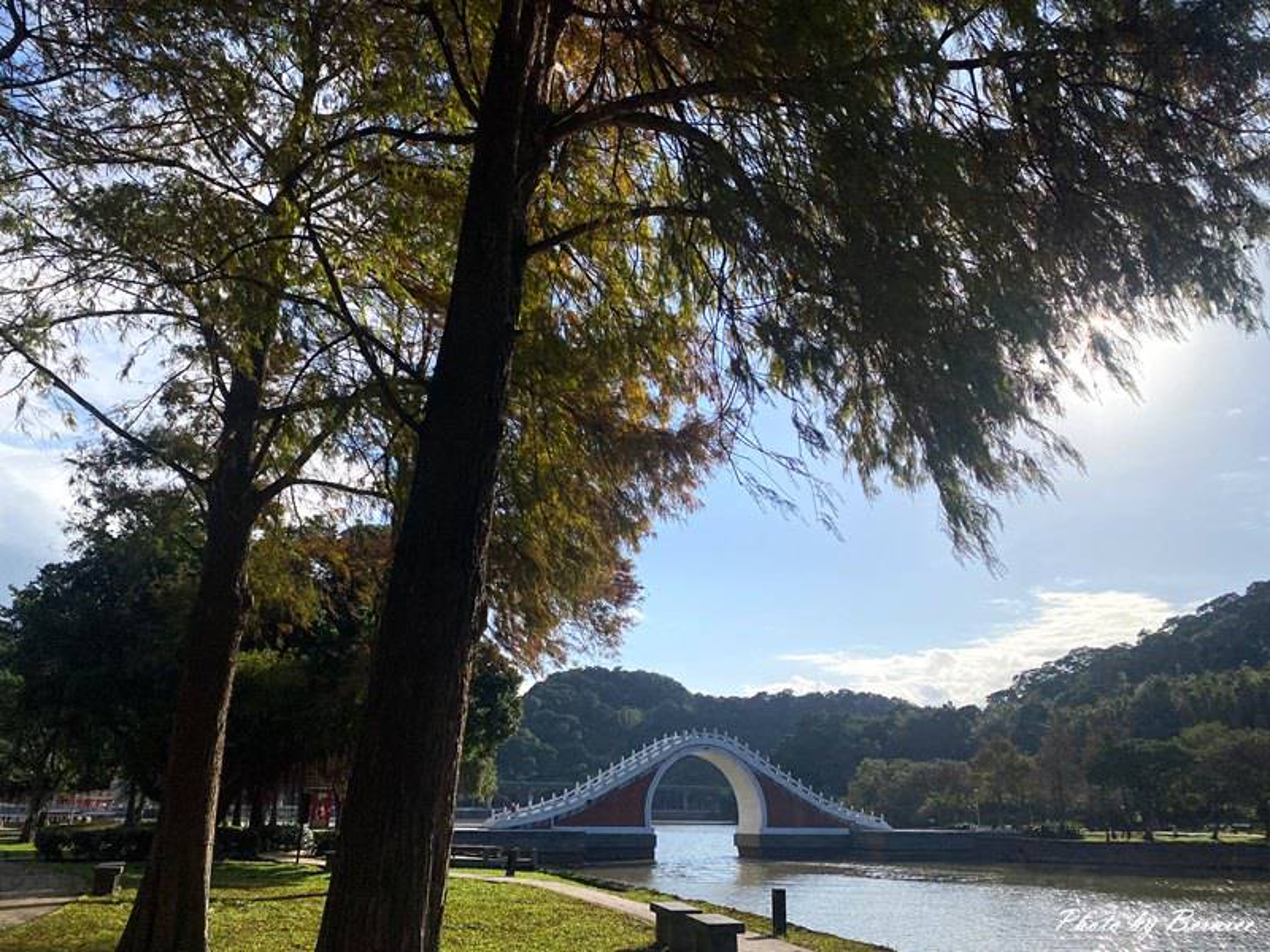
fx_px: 954
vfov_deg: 53.1
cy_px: 476
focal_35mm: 26
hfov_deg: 67.3
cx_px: 635
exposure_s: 1/7692
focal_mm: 4.25
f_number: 1.8
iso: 32
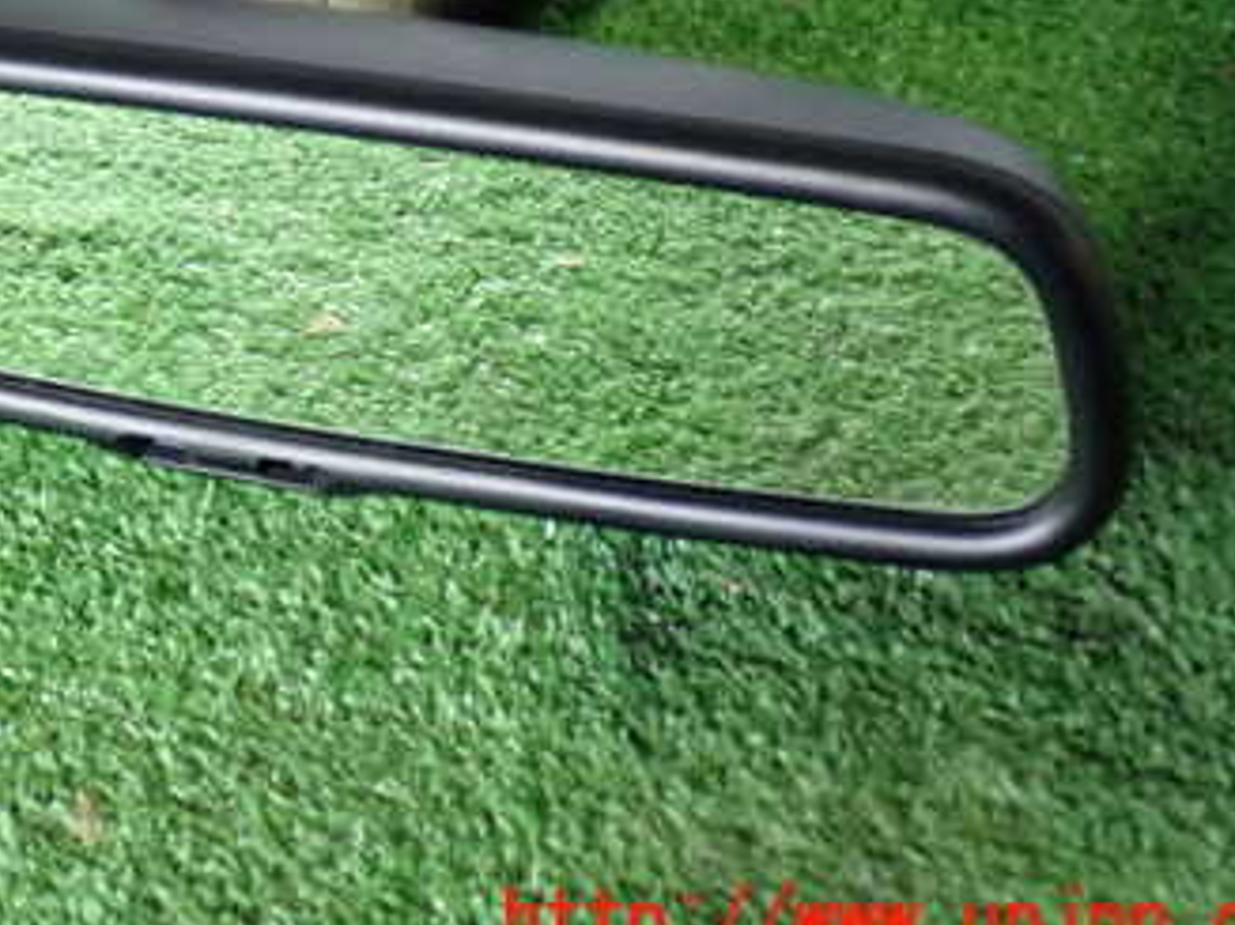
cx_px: 223
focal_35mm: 66
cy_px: 121
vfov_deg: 21.8
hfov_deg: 28.7
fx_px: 2354
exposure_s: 1/40
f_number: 2.5
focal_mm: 6.37
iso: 400
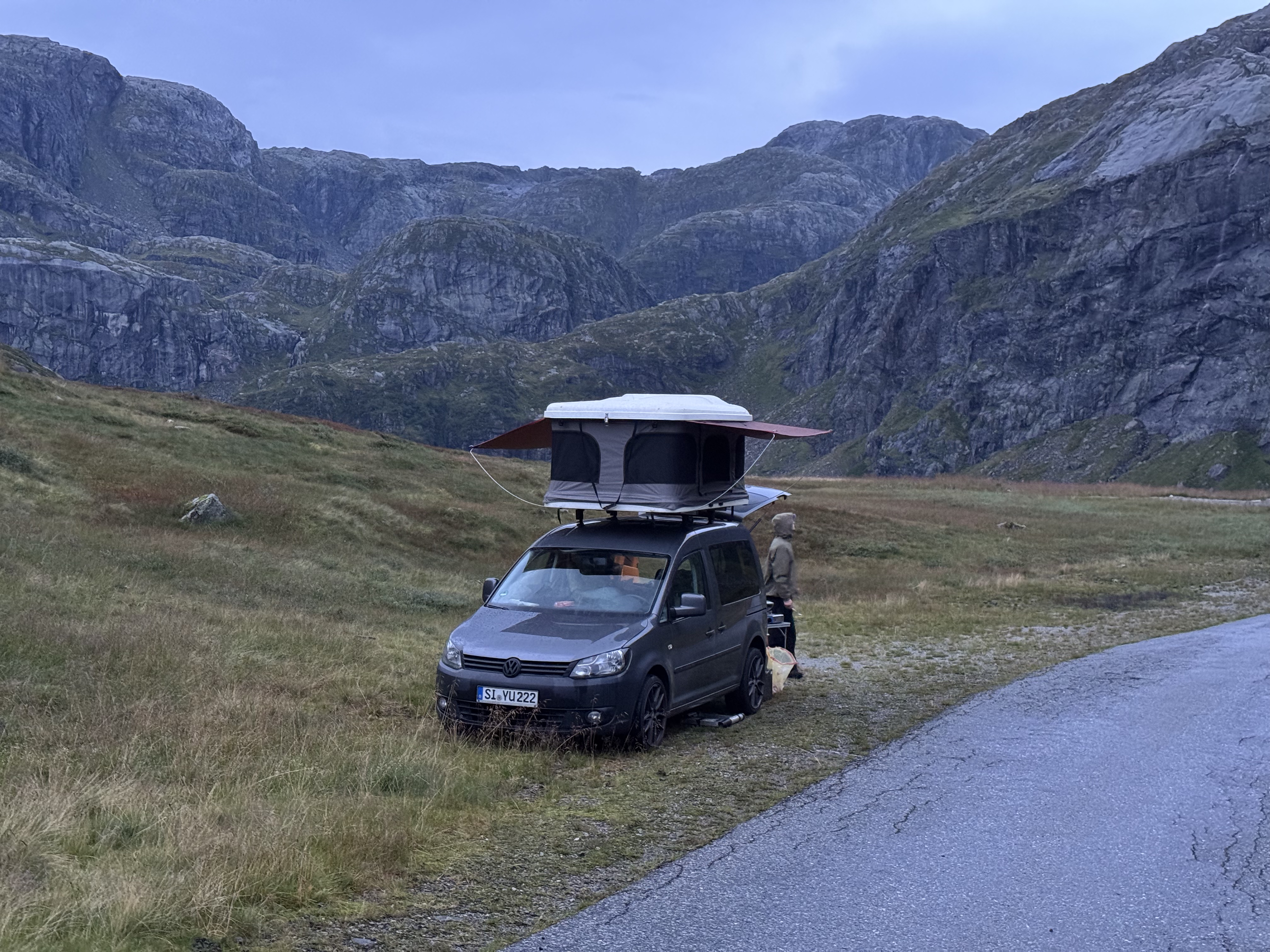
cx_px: 635
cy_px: 476
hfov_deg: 39.7
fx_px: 1761
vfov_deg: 30.3
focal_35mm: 48
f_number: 1.78
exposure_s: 1/24
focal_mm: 6.76
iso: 800
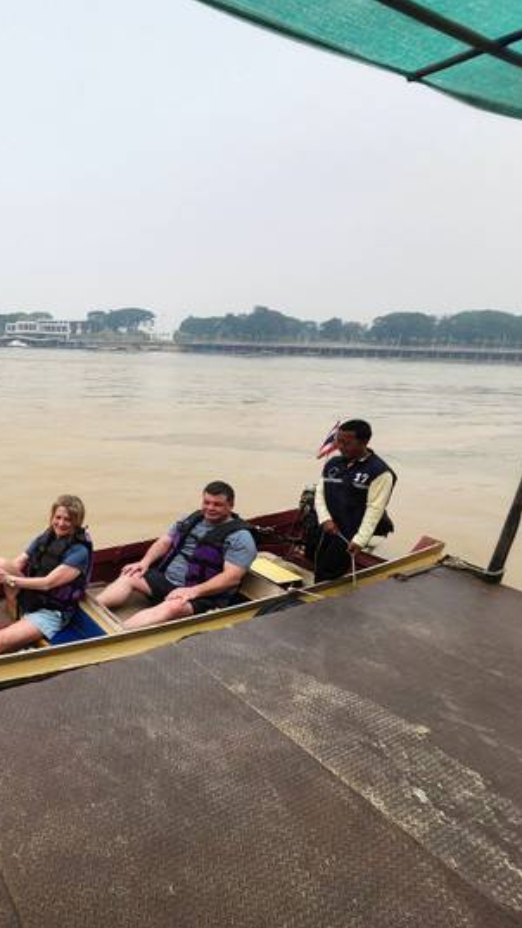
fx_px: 468
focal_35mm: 19
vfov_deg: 89.6
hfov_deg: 47.3
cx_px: -12
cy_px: 465
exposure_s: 1/1332
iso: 40
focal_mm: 1.74
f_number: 2.2
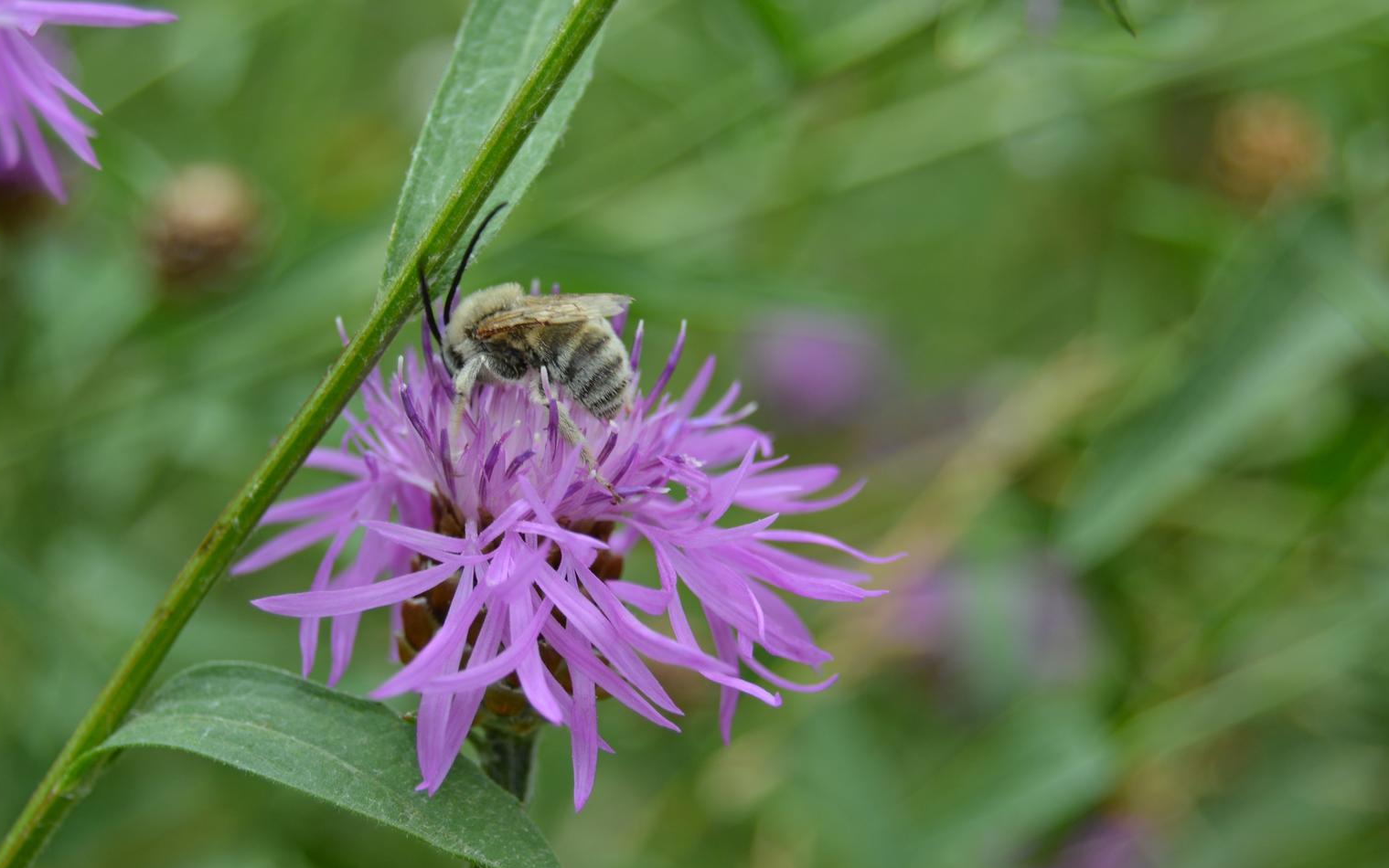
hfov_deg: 18.8
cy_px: 317
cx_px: 625
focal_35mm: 111
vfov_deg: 11.8
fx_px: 4190
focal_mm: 55
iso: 200
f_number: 6.3
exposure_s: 1/160
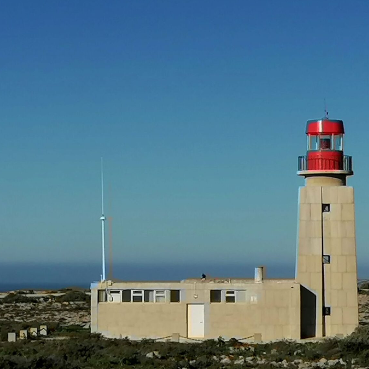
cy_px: 184
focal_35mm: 150
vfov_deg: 11.6
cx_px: 214
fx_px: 1809
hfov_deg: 11.6
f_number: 1.8
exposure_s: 1/4630
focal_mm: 4.75
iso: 50
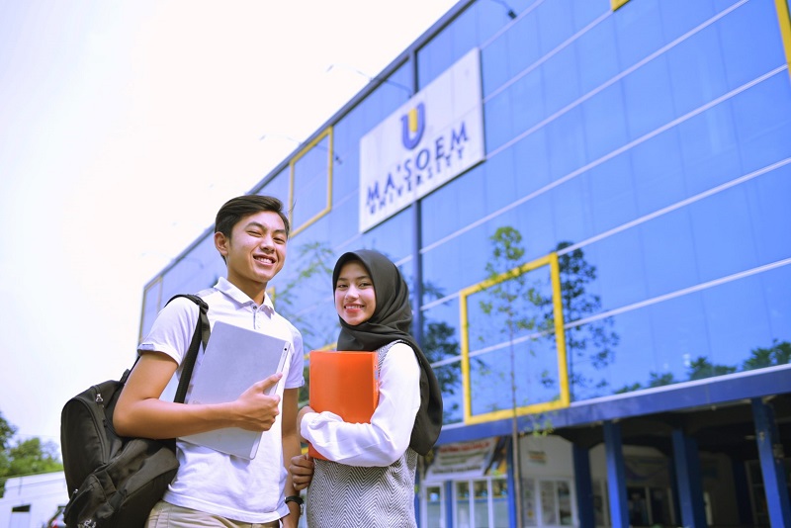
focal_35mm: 35
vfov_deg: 37.9
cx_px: 396
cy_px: 264
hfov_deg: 54.4
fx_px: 769
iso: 200
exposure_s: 1/2000
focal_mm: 35
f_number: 2.5
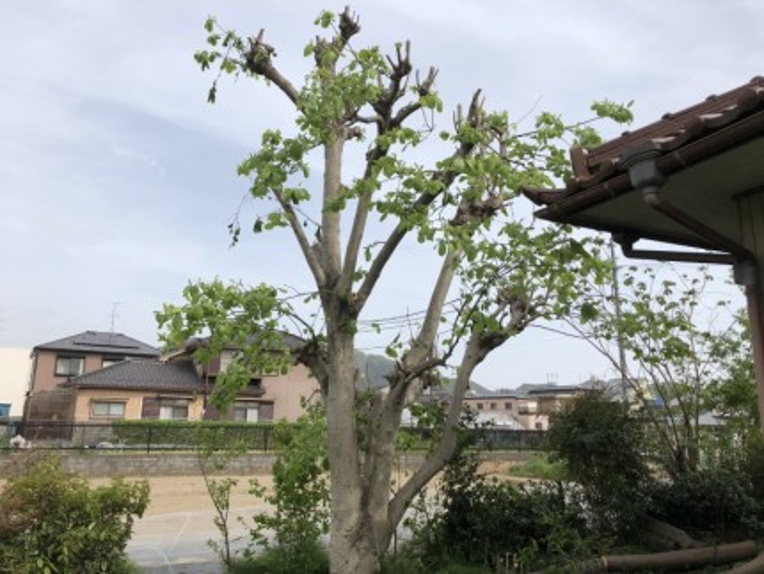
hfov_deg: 61.6
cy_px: 287
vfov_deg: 48.3
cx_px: 382
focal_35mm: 29
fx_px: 640
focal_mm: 3.99
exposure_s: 1/2088
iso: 20
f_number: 1.8
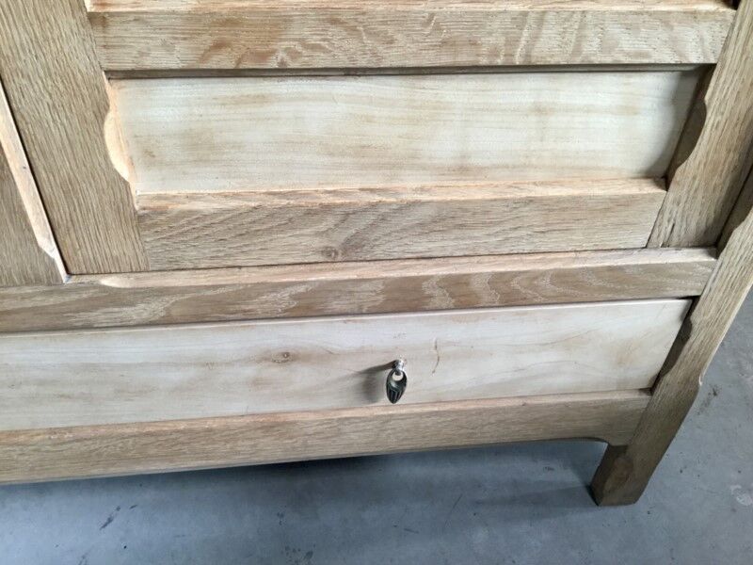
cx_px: 376
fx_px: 674
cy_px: 282
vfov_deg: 45.4
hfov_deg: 58.4
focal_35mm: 31
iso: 80
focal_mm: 3.3
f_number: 2.4
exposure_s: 1/33
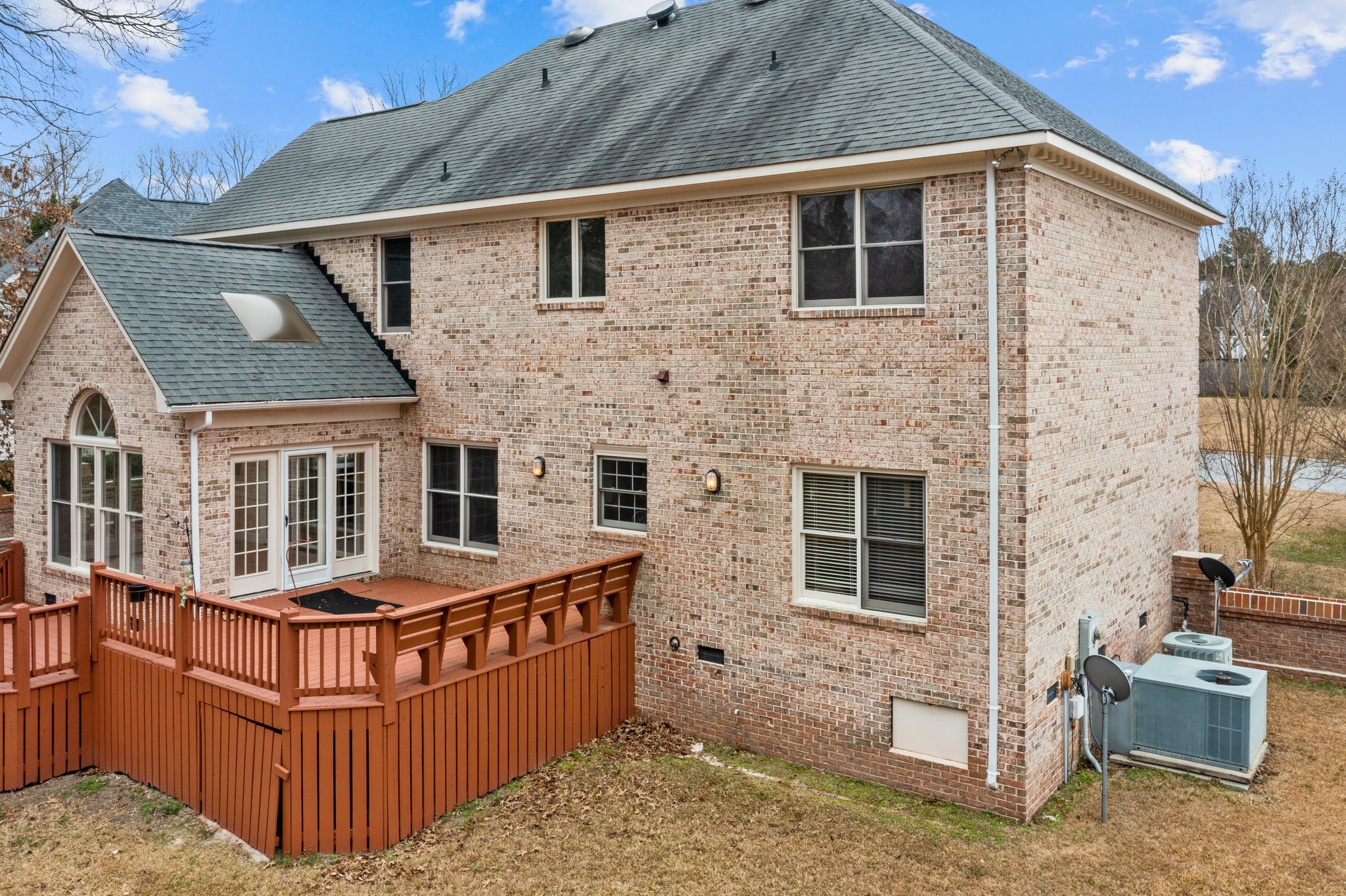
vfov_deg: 46.4
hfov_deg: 65.5
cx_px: 673
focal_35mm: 28
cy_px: 448
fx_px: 1046
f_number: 7.1
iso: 100
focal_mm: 10.26
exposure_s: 1/160
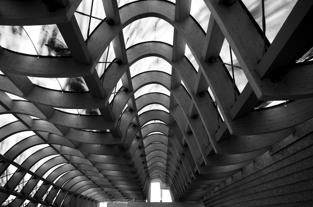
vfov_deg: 47.7
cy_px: 104
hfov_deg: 67.5
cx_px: 156
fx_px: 234
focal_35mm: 27
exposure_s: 1/60
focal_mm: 18
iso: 100
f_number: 5
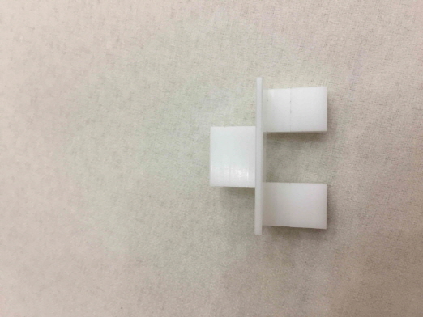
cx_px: 212
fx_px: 355
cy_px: 158
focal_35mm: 29
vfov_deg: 48.3
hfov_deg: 61.6
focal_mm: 4.15
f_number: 2.2
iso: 80
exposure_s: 1/30
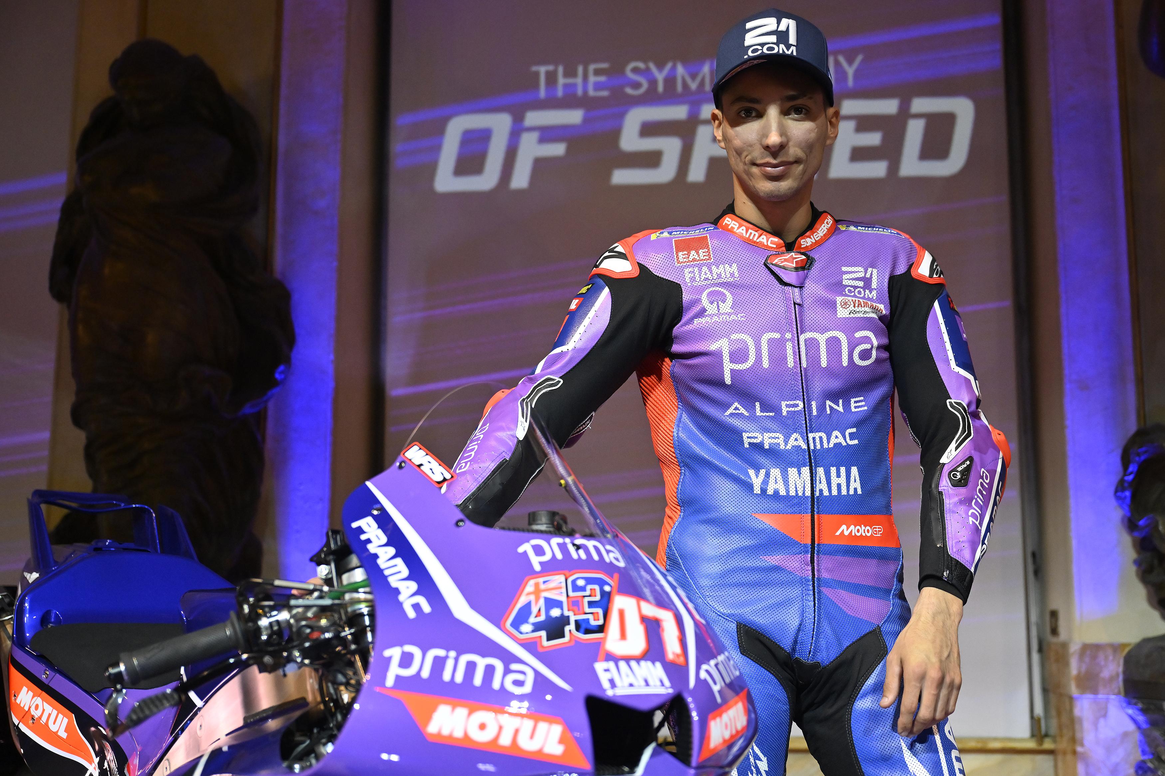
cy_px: 388
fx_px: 1197
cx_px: 582
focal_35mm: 37
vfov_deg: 35.9
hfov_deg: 51.9
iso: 2000
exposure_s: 1/1600
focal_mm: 37
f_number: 2.8
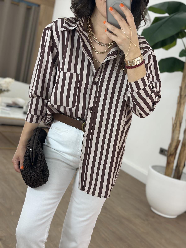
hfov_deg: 30.3
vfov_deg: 39.7
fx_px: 344
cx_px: 93
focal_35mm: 48
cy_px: 124
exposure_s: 1/141
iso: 64
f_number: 1.78
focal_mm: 6.86
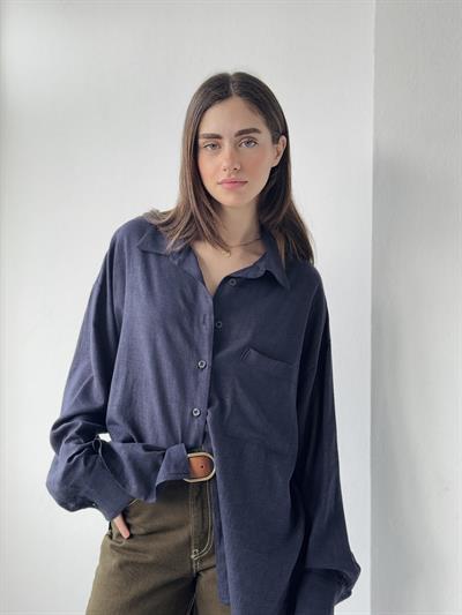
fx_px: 854
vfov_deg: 39.6
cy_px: 308
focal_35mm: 48
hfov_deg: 30.3
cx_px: 231
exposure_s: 1/381
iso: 64
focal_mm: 6.76
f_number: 1.78
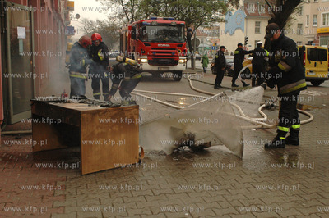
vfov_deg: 33.0
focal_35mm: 40
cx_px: 164
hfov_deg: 48.0
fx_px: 370
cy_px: 109
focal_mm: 27
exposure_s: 1/320
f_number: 6.3
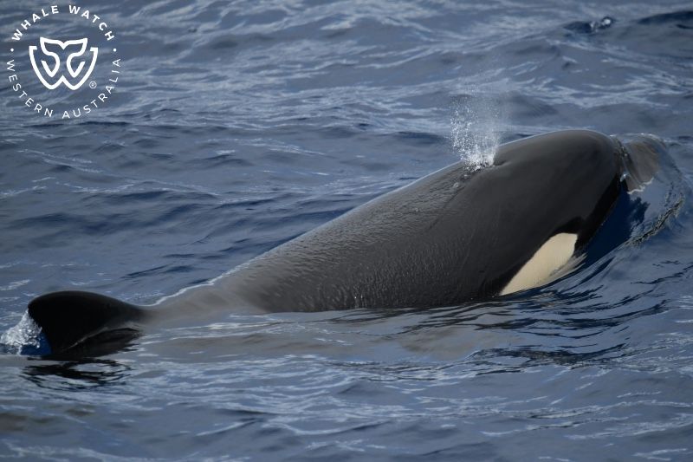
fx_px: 11547
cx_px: 346
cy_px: 231
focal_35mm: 600
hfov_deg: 3.4
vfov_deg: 2.3
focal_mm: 600
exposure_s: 1/8000
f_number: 6.3
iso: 1600
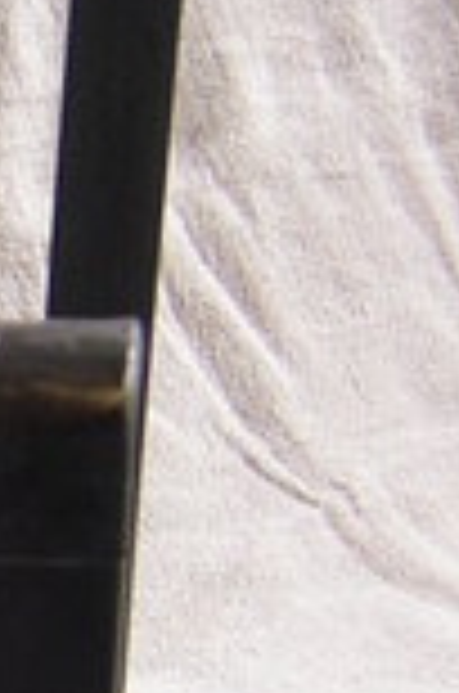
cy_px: 886
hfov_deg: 5.2
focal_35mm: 256
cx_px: -526
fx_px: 4918
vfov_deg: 8.0
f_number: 3.4
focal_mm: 9.8
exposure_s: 1/60
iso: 100
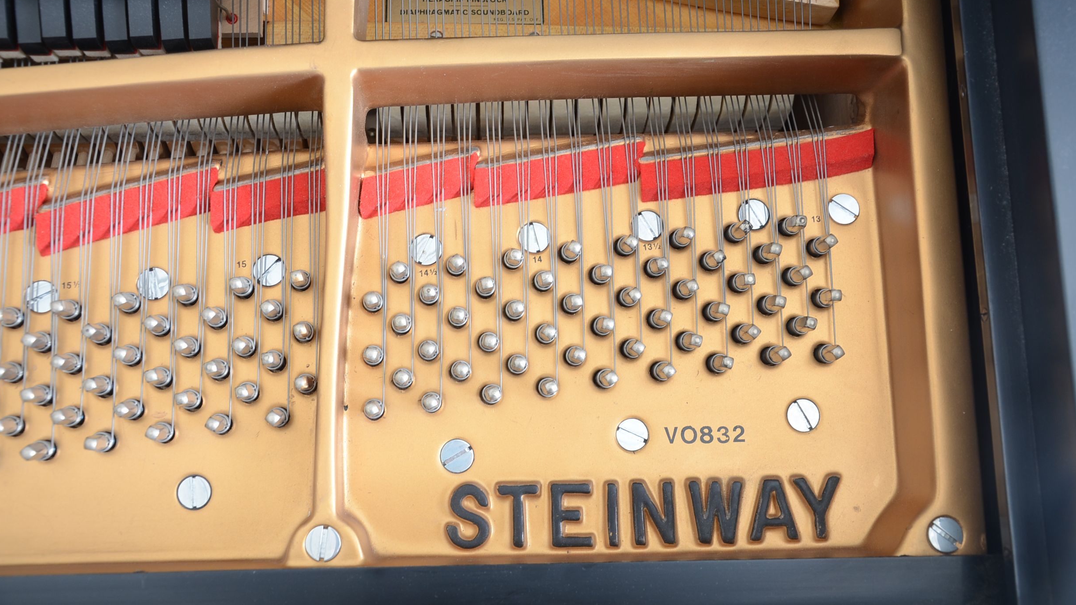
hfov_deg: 51.0
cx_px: 540
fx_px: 1128
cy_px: 282
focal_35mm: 40
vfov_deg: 30.0
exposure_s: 1/60
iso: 200
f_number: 5
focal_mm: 25
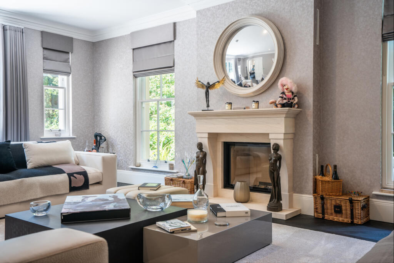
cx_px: 197
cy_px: 132
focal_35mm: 35
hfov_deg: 54.4
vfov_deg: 37.9
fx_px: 383
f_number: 4.5
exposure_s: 1/80
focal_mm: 35
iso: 200
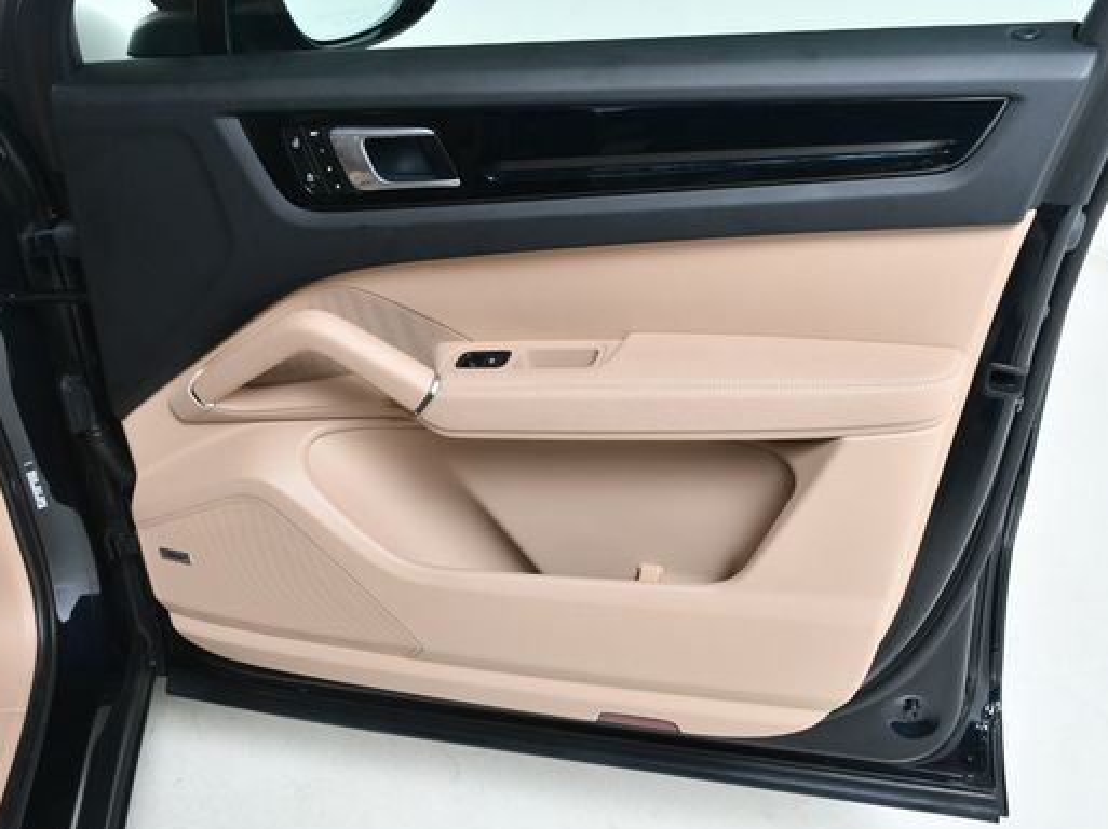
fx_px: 1151
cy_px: 389
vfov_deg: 39.6
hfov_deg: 51.4
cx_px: 553
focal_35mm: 36
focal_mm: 20
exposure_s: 1/160
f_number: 6.3
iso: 100
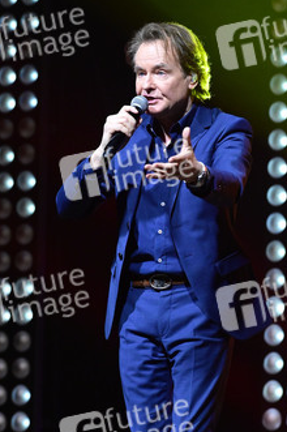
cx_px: 164
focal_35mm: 242
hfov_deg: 5.7
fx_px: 2900
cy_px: 235
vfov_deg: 8.5
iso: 8000
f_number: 6.3
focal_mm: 200
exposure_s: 1/500
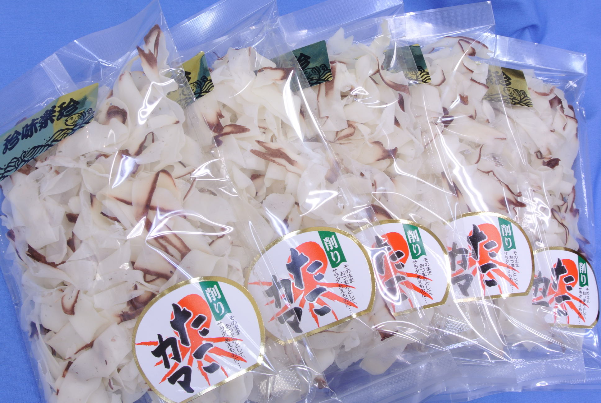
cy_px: 202
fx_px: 602
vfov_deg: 37.0
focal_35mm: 36
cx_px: 300
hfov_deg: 53.1
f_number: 10
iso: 100
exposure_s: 1/6
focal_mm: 13.6
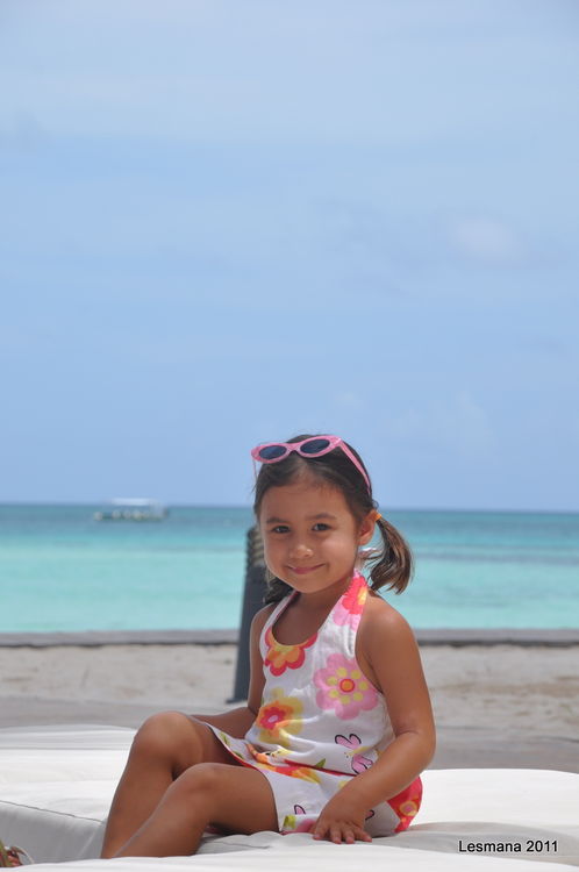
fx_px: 3810
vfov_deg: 13.1
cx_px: 290
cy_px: 436
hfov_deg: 8.7
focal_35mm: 158
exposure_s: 1/500
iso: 250
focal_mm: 105
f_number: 11
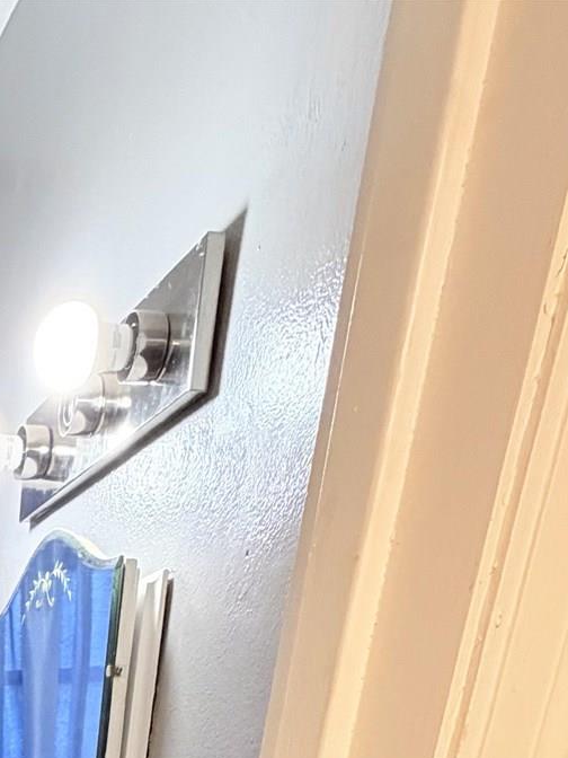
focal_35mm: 48
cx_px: -216
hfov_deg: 25.1
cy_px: 1297
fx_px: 1050
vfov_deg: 23.8
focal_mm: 2.22
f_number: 2.2
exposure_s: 1/60
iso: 200
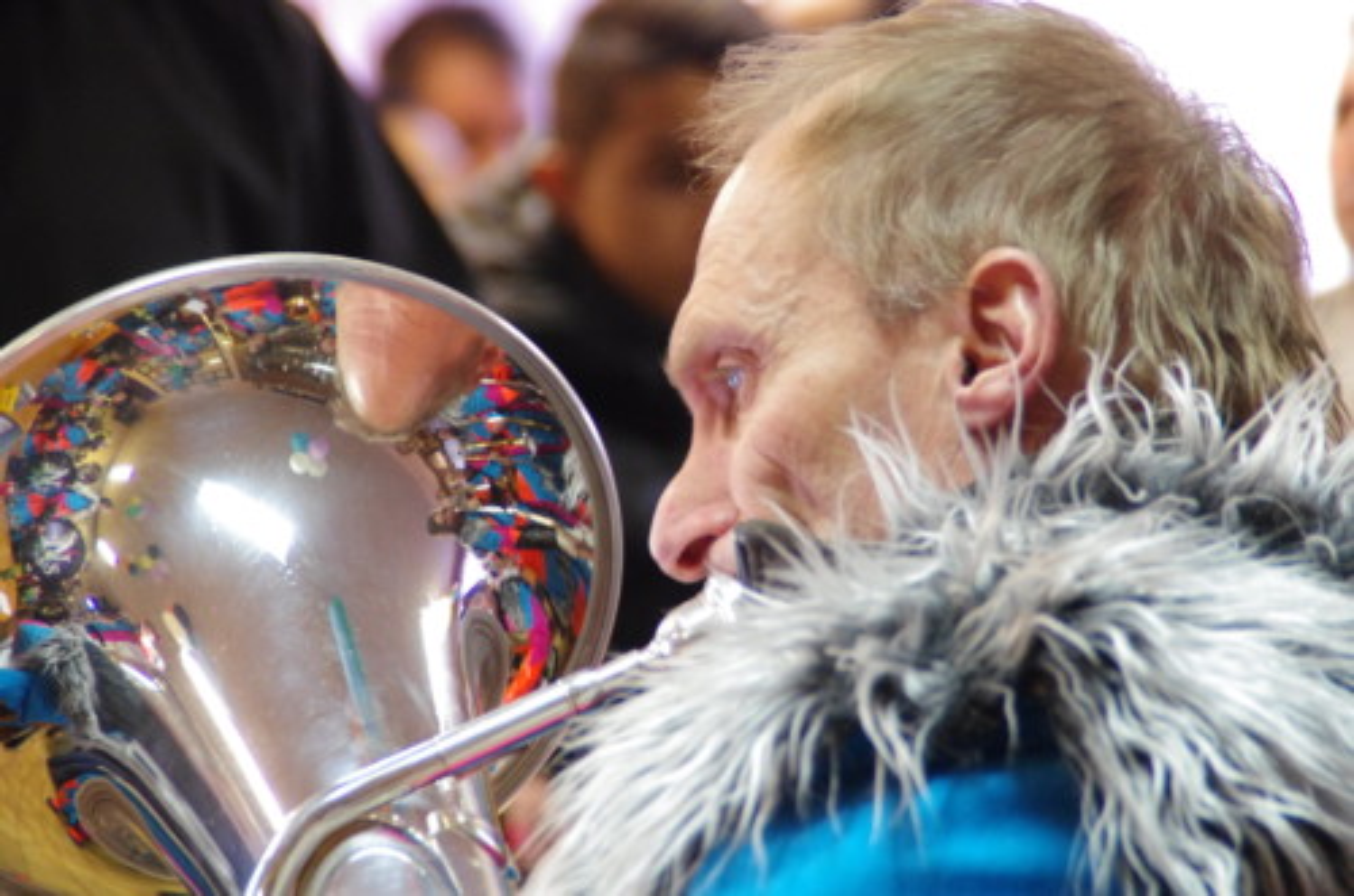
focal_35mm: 300
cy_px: 448
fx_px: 11258
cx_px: 677
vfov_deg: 4.6
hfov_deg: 6.9
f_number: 6.3
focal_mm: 200
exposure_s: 1/15
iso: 3200
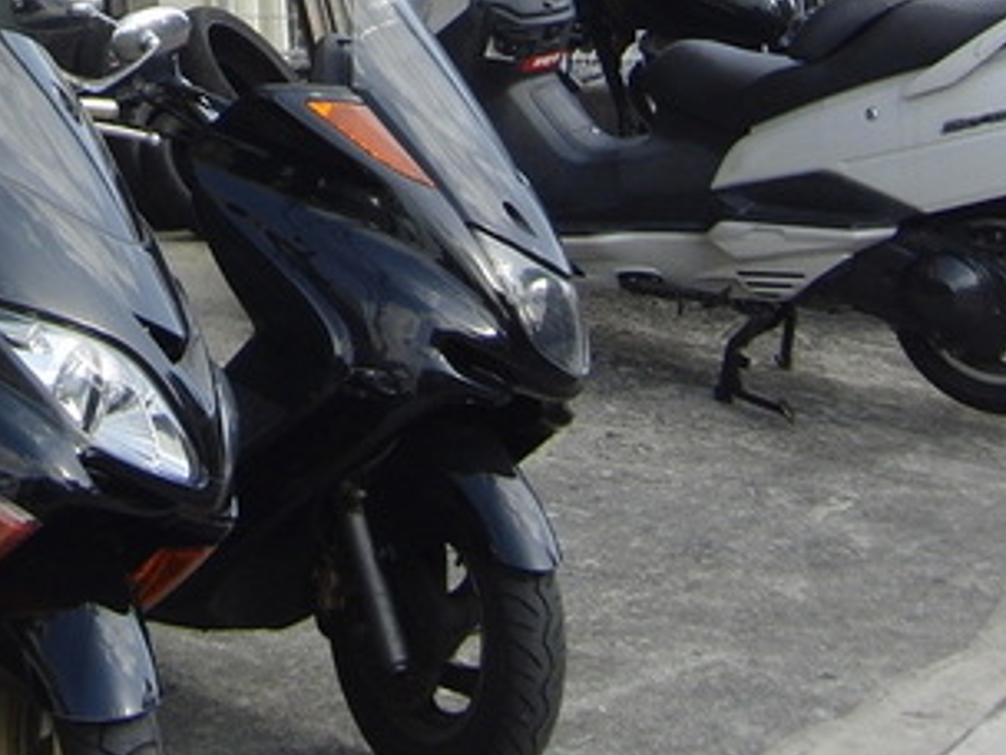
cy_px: -384
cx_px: -36
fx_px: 2935
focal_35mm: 101
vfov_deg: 13.7
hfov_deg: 18.8
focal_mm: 5.2
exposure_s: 1/400
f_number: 3.5
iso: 100
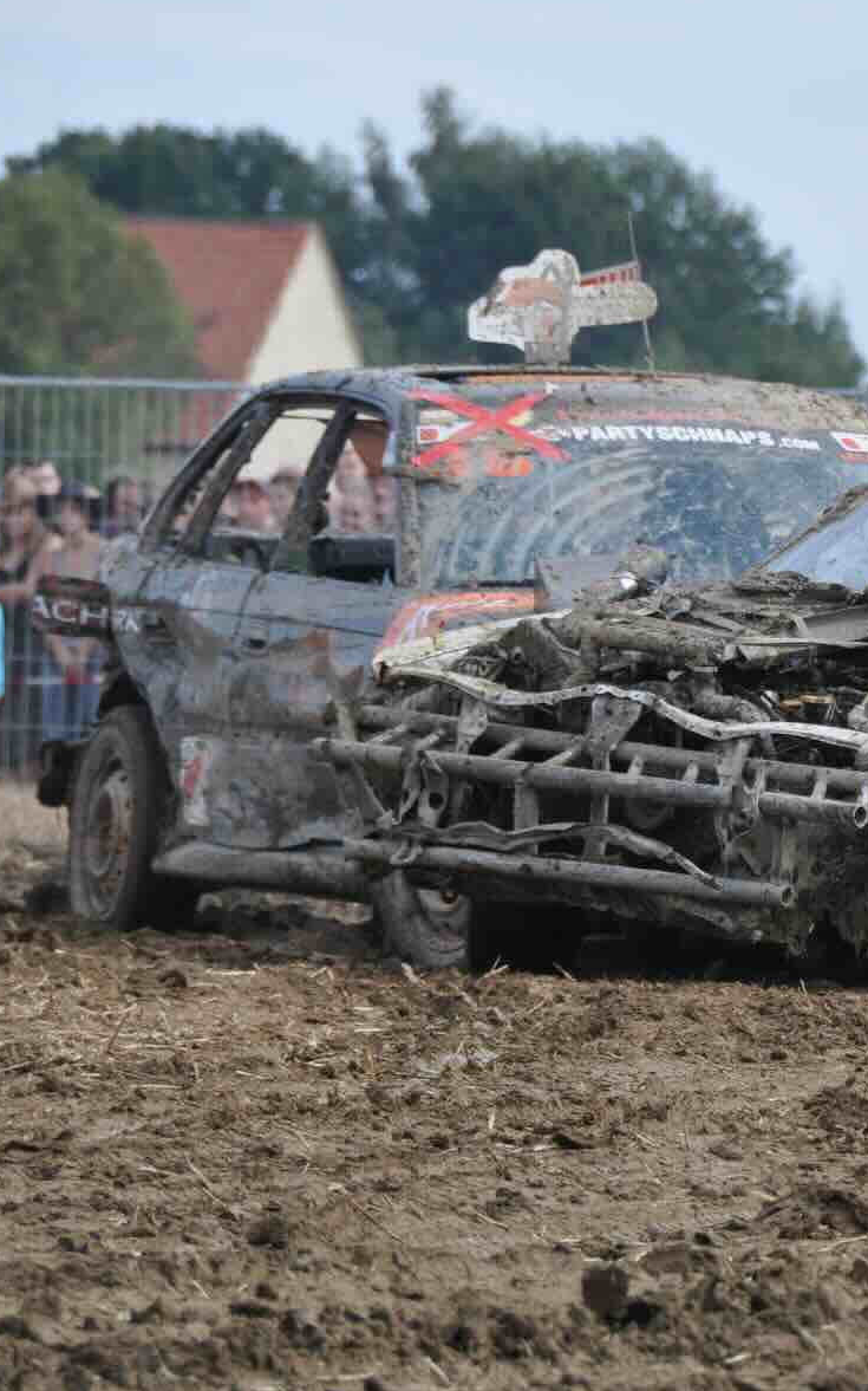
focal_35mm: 519
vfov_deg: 4.1
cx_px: 1072
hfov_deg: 2.5
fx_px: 19656
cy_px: 750
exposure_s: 1/250
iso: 250
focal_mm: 200
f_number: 8
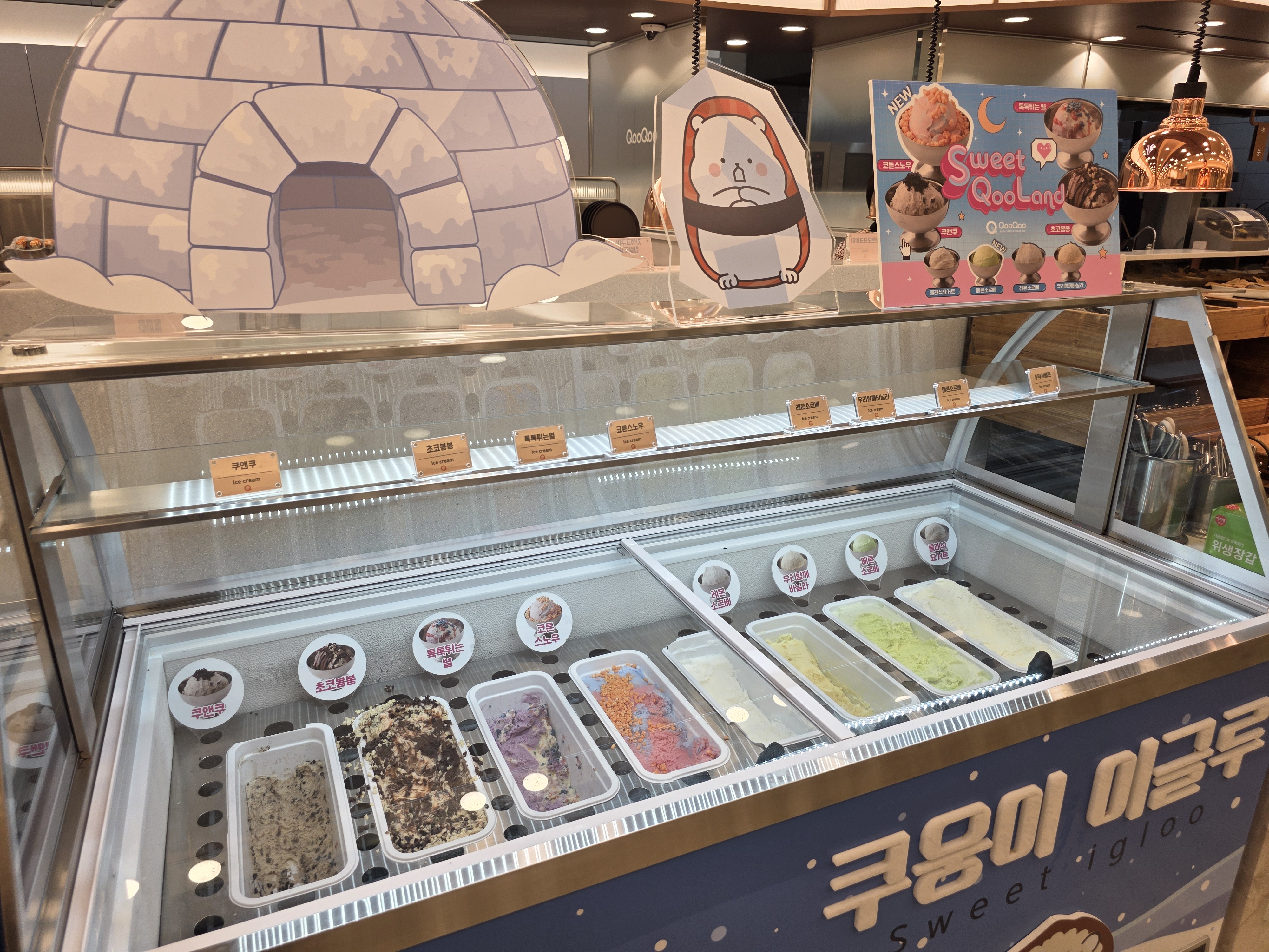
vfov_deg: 58.9
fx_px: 843
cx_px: 634
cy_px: 476
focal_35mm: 23
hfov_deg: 73.9
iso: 32
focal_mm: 6.3
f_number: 1.7
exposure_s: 1/120
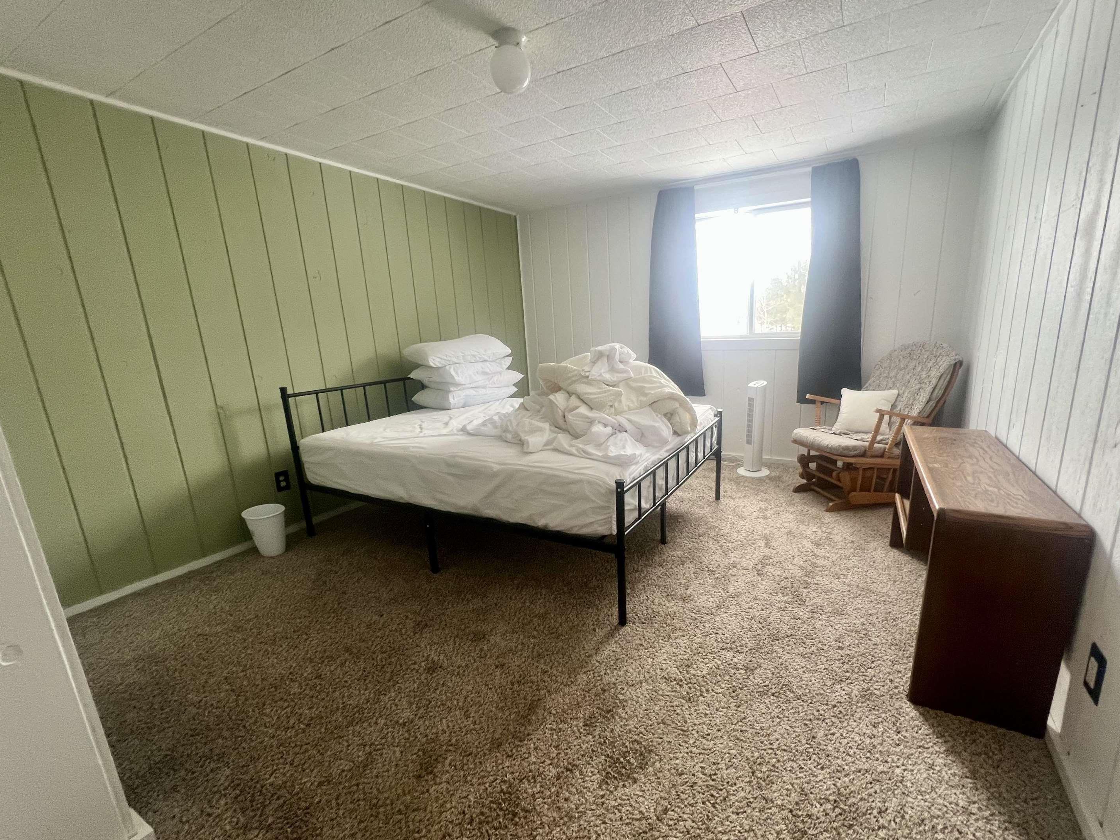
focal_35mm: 14
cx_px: 601
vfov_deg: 85.6
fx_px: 453
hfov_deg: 101.9
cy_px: 445
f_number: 1.8
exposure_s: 1/60
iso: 160
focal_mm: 1.57
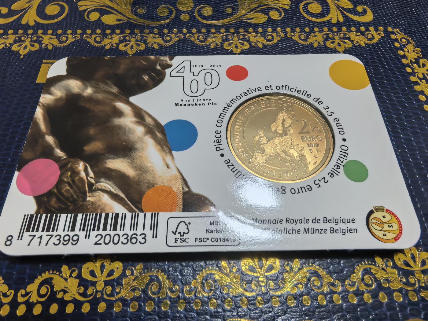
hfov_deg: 71.6
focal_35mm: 24
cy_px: 160
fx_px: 297
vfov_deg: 56.8
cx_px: 214
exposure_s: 1/33.3
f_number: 2.2
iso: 200
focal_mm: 1.68
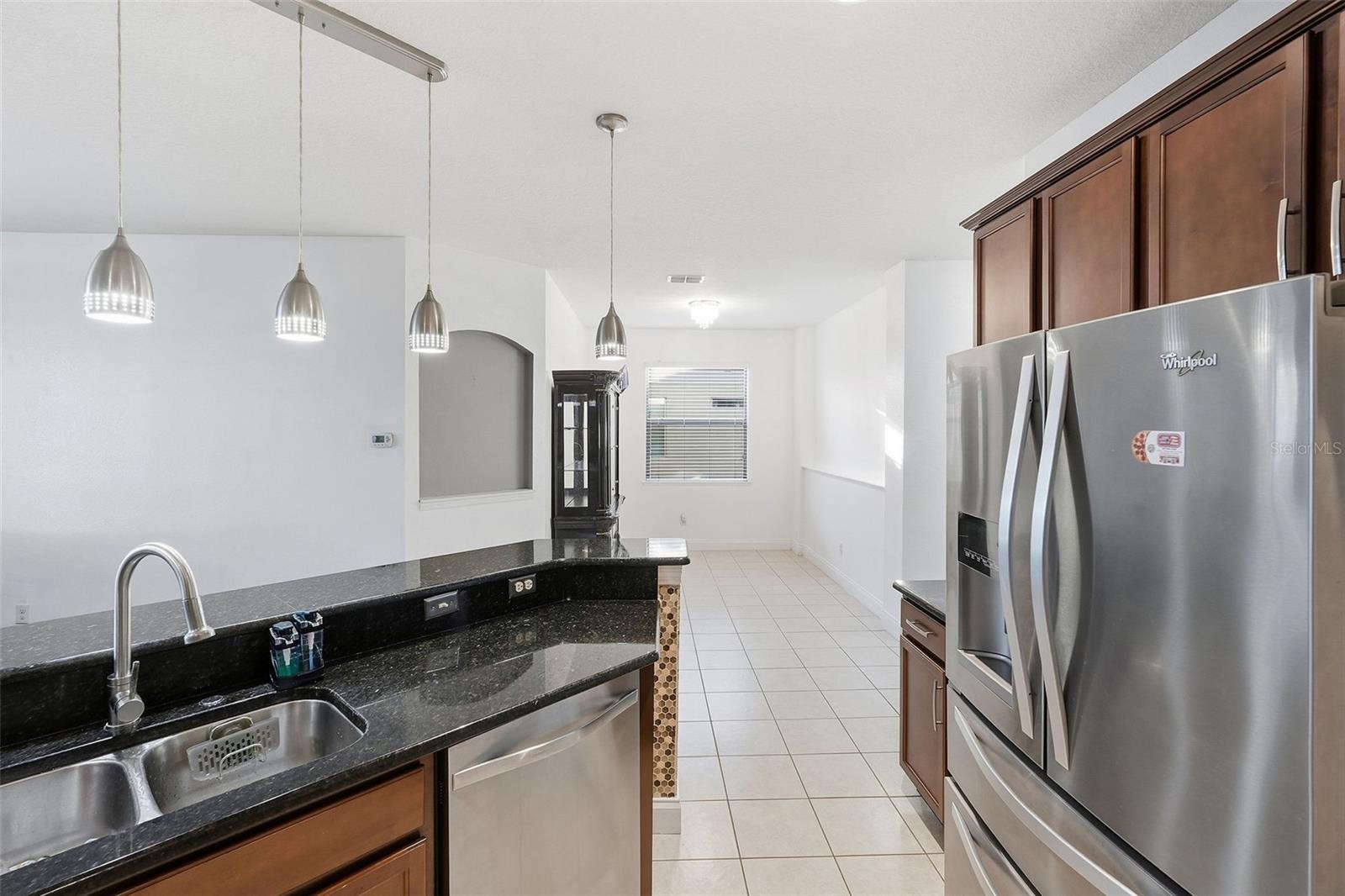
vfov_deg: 73.7
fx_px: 598
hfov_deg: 96.7
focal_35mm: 16
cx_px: 672
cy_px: 448
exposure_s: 1/40
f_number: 8
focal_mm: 16
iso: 500
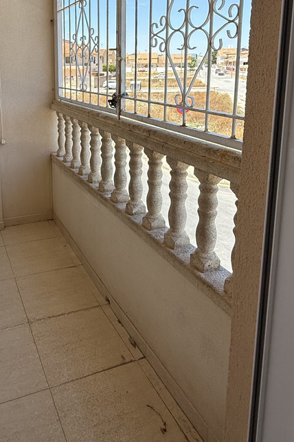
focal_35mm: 29
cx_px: 78
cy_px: 122
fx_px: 356
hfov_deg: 43.7
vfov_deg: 60.9
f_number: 2.2
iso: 50
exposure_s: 1/709
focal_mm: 2.22
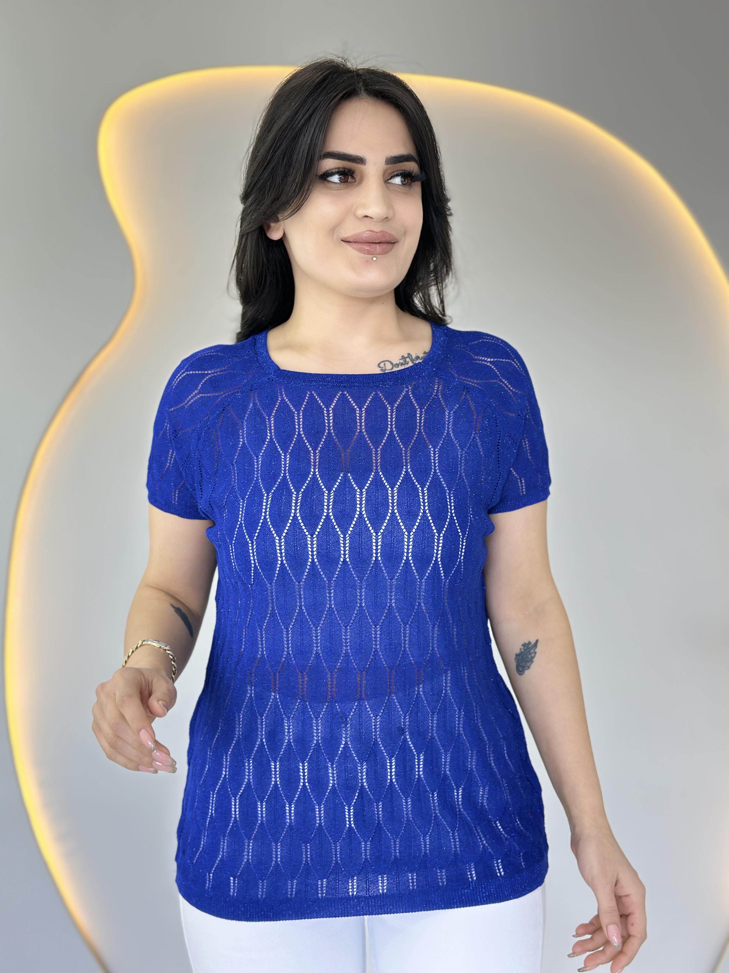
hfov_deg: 30.3
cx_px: 364
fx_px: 1348
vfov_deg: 39.7
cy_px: 486
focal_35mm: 48
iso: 80
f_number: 1.78
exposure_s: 1/100
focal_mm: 6.86
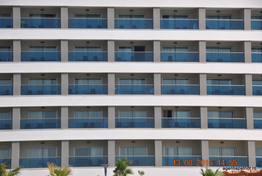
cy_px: 88
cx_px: 131
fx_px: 765
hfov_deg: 19.4
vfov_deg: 13.1
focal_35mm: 105
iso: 100
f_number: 6.3
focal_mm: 70
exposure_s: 1/640
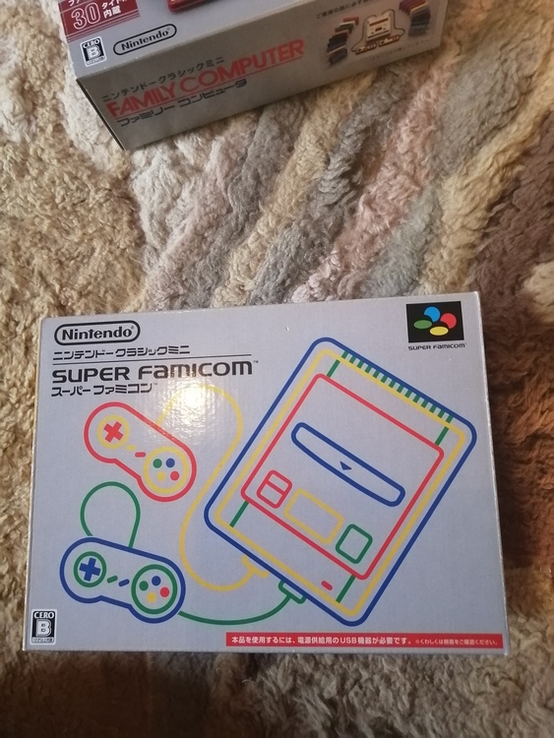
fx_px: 576
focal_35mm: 27
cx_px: 277
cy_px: 369
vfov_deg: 65.3
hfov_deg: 51.4
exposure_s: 1/15
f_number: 1.8
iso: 800
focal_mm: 3.62
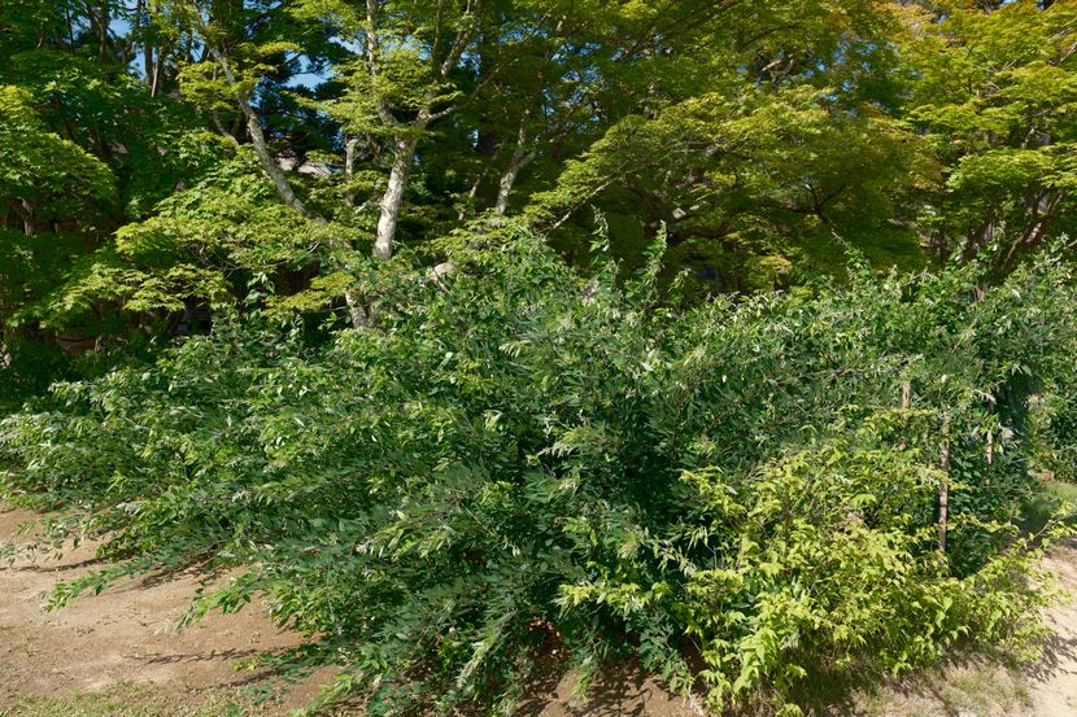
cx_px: 538
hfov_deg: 65.5
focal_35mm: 28
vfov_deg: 46.4
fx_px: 837
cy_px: 358
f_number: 3.6
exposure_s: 1/500
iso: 125
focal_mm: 18.7
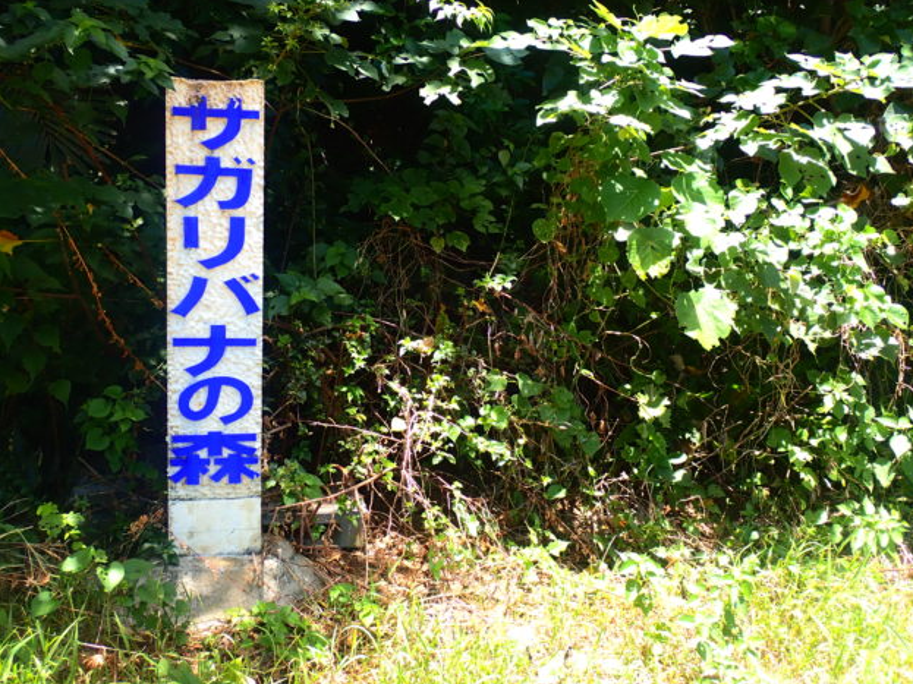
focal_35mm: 37
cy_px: 334
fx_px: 976
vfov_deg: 38.7
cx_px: 467
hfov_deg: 50.1
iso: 100
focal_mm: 6.37
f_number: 3.5
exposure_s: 1/100
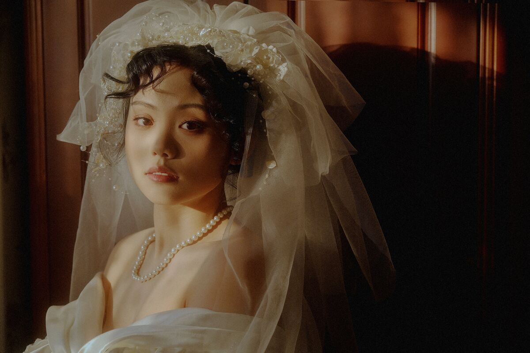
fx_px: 1222
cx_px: 265
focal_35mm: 83
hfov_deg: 24.5
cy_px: 176
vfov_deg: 16.5
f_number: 2.8
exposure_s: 1/2000
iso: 800
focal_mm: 55
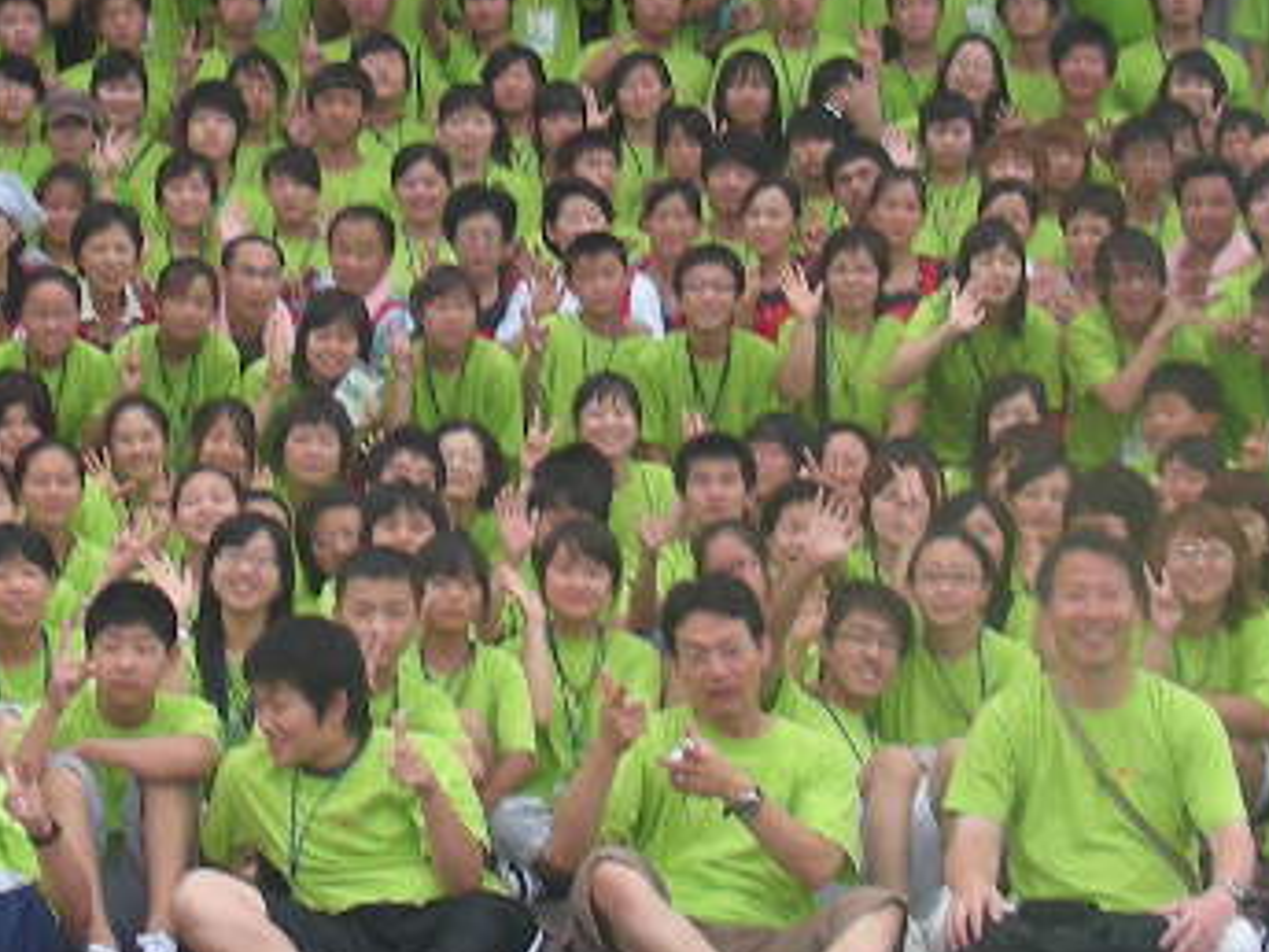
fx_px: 4143
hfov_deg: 17.3
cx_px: 317
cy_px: 177
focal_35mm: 113
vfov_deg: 13.0
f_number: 3.5
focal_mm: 6.3
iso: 66
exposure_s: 1/30
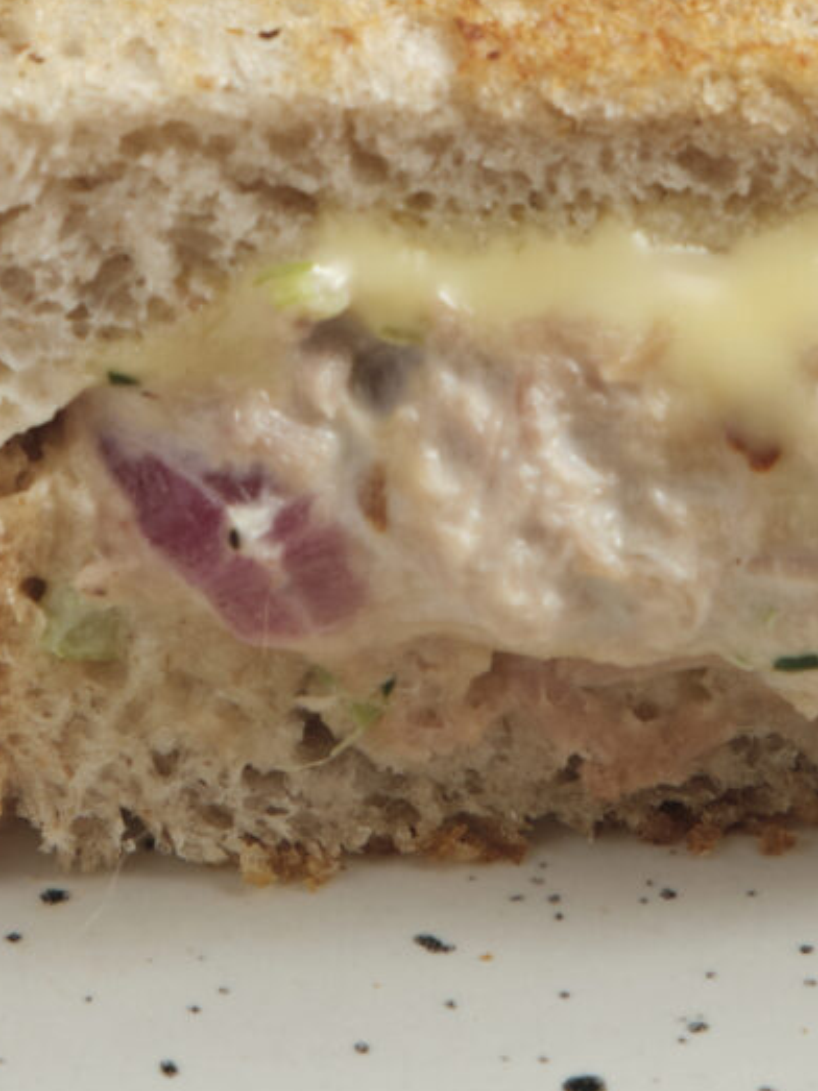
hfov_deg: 3.0
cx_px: 398
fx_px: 15571
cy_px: -213
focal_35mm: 494
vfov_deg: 4.0
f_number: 5.6
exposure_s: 1/250
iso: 160
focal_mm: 70
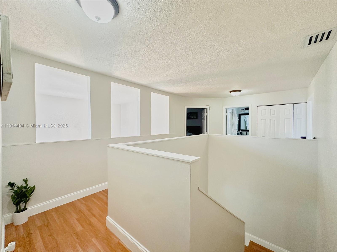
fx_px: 136
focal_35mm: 14
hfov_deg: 102.1
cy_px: 126
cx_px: 168
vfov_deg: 85.7
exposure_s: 1/60
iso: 200
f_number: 2.2
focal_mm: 2.22
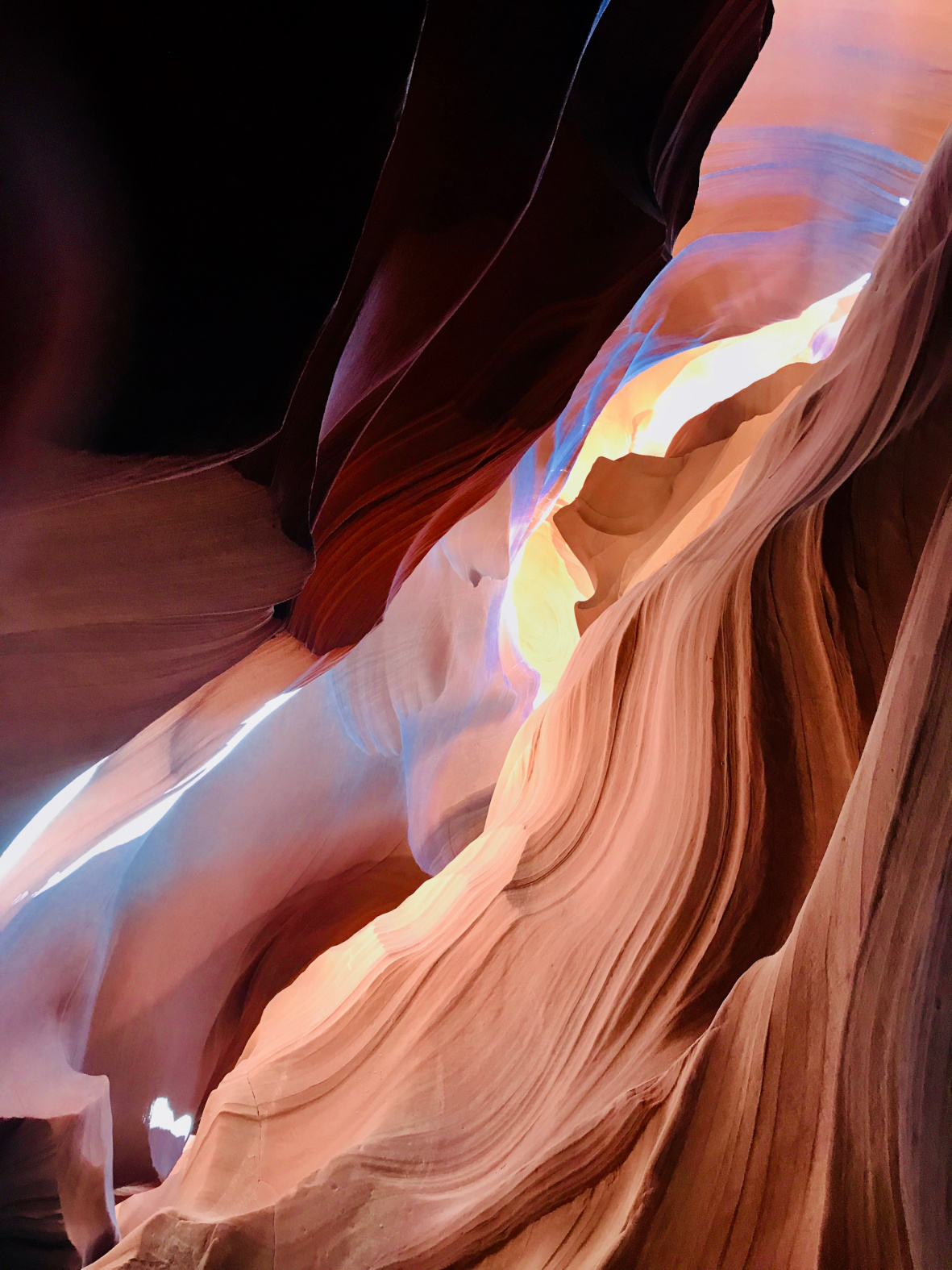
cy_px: 635
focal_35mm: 28
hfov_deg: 49.7
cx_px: 476
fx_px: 1027
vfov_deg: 63.4
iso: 40
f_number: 1.8
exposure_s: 1/15
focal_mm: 3.99
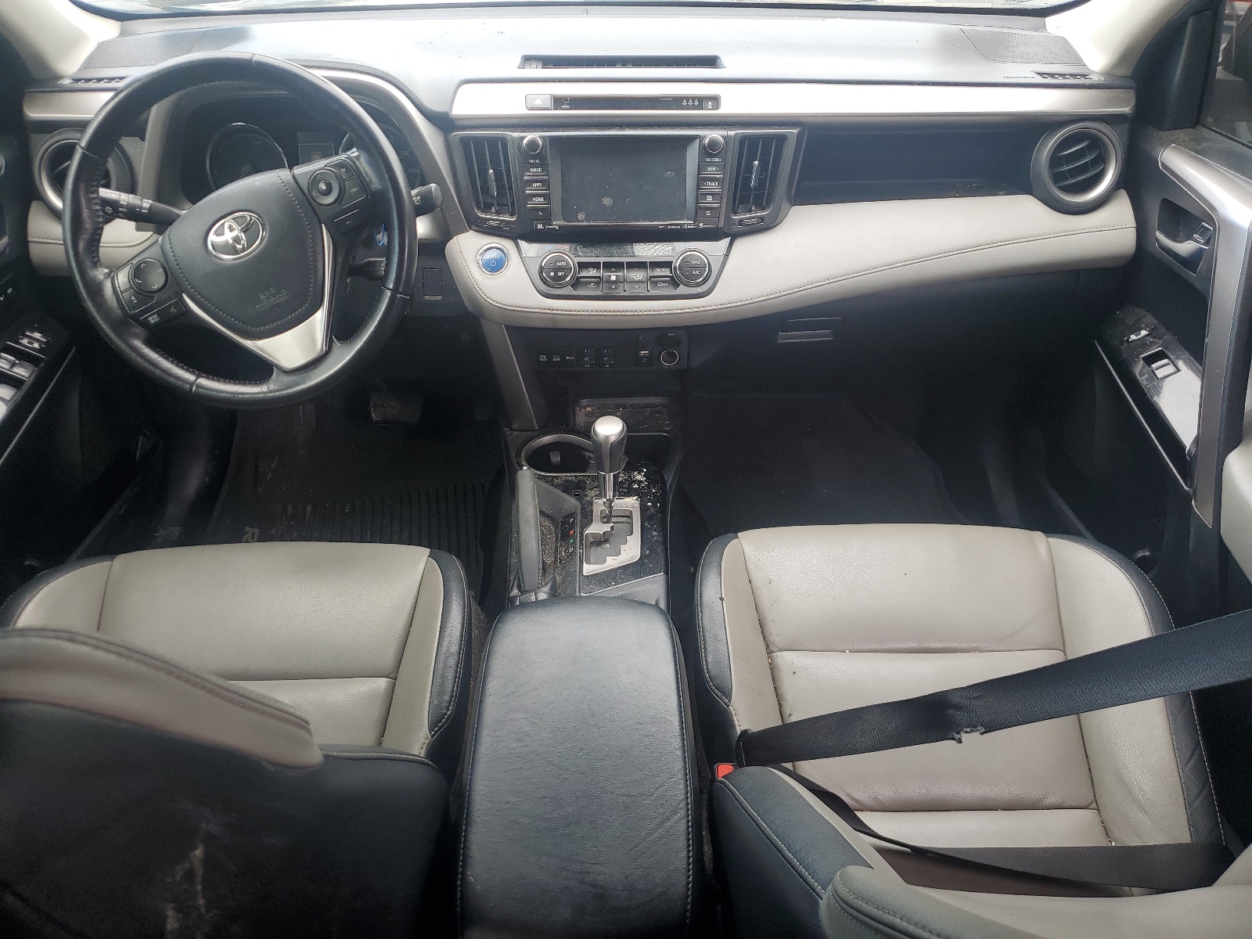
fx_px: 940
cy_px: 470
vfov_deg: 53.1
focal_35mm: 26
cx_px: 626
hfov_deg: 67.3
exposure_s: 1/141
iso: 50
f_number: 1.5
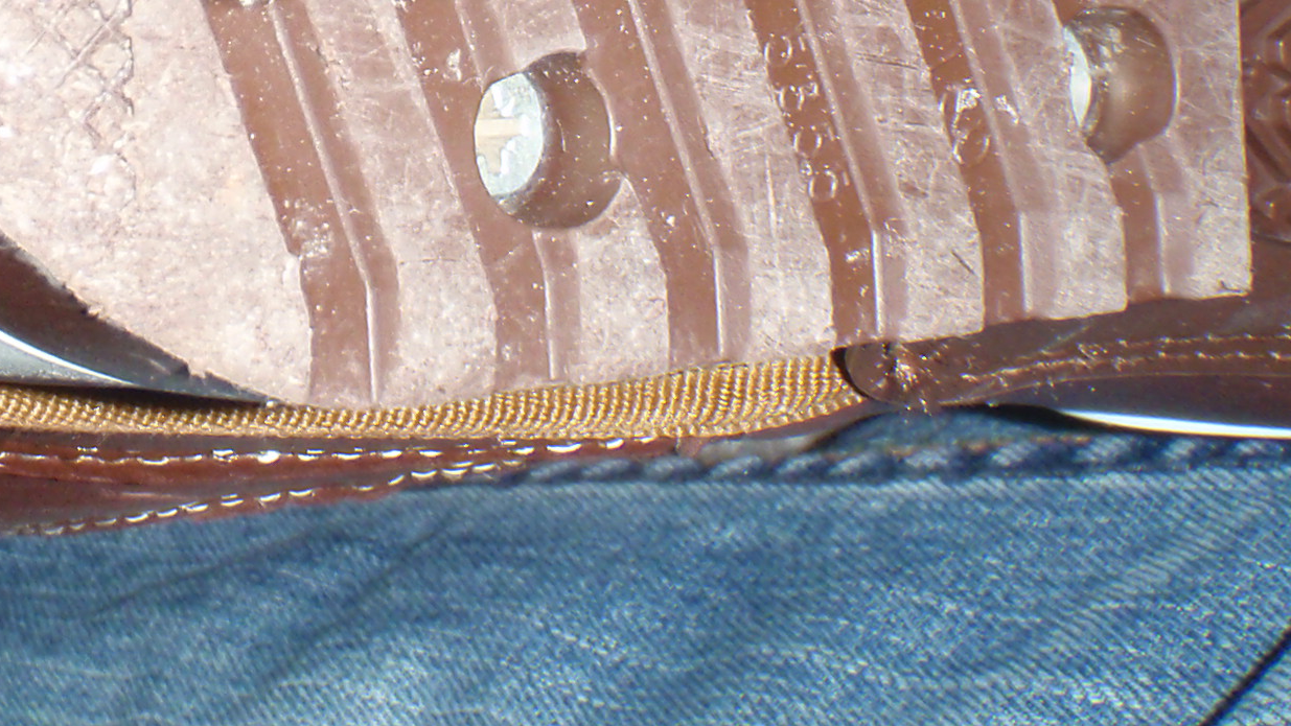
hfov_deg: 20.5
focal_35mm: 98
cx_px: -223
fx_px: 3355
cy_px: -409
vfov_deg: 11.7
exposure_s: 1/30
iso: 100
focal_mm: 5
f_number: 3.5
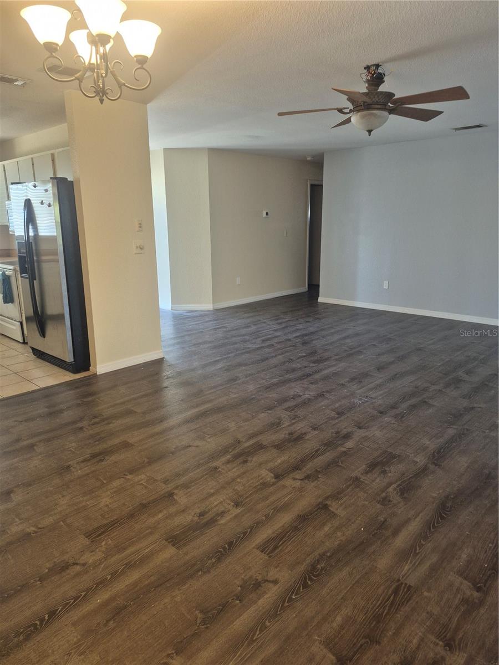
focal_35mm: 23
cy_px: 332
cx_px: 250
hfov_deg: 58.9
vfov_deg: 73.9
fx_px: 442
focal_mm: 5.4
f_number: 1.8
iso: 320
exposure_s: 1/120
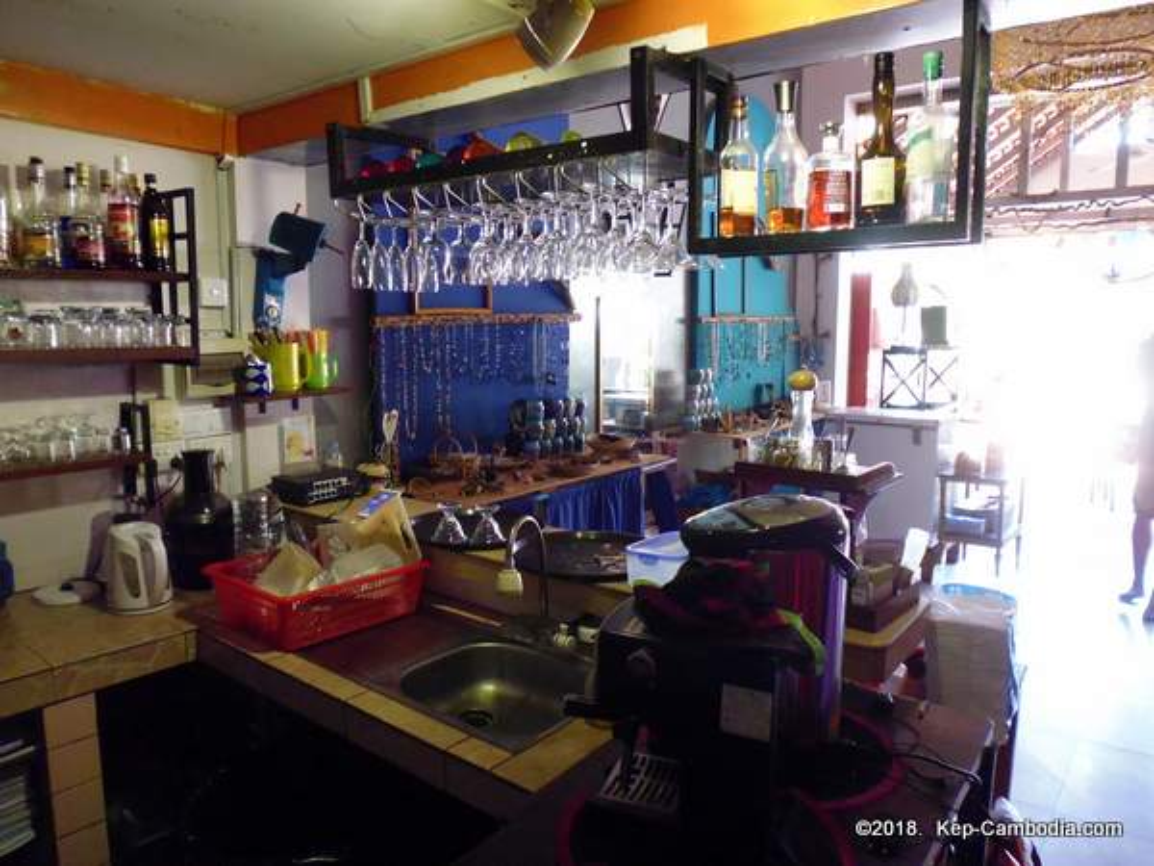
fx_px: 800
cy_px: 433
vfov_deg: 56.8
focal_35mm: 24
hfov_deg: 71.6
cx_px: 577
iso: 400
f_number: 2.8
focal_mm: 4.3
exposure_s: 1/20
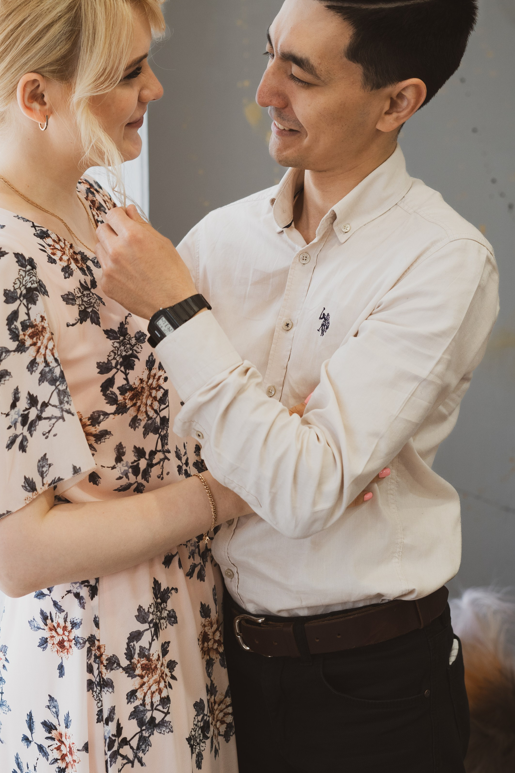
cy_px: 389
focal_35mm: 64
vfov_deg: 31.4
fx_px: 1373
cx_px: 195
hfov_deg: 21.2
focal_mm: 50
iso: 800
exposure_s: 1/160
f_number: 4
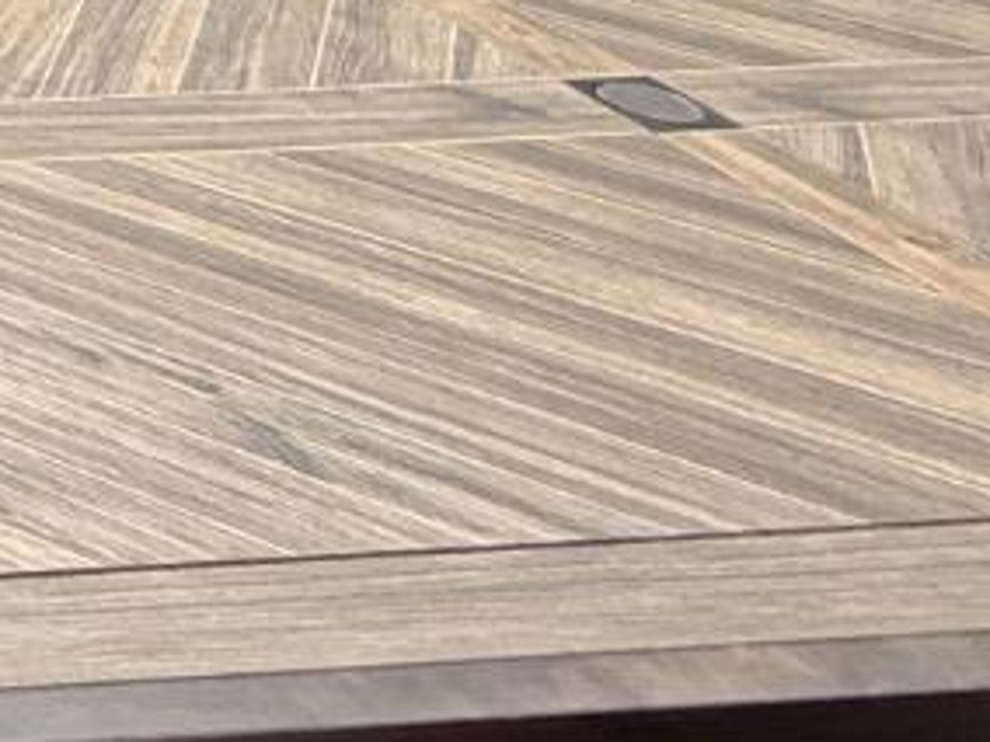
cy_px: -789
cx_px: -1300
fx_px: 2116
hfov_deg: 15.7
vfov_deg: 15.4
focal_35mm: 74
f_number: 2.2
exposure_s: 1/1017
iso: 50
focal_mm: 2.22
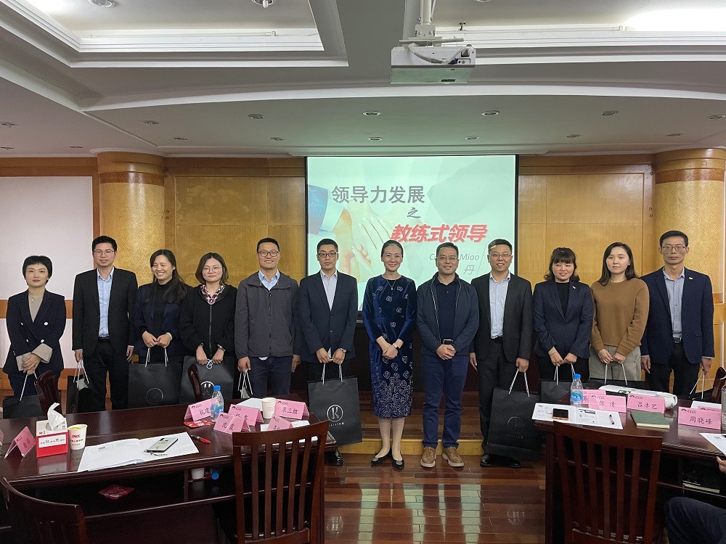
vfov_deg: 53.1
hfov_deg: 67.3
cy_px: 272
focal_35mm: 26
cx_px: 363
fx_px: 545
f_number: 1.6
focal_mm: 4.2
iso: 200
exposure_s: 1/60
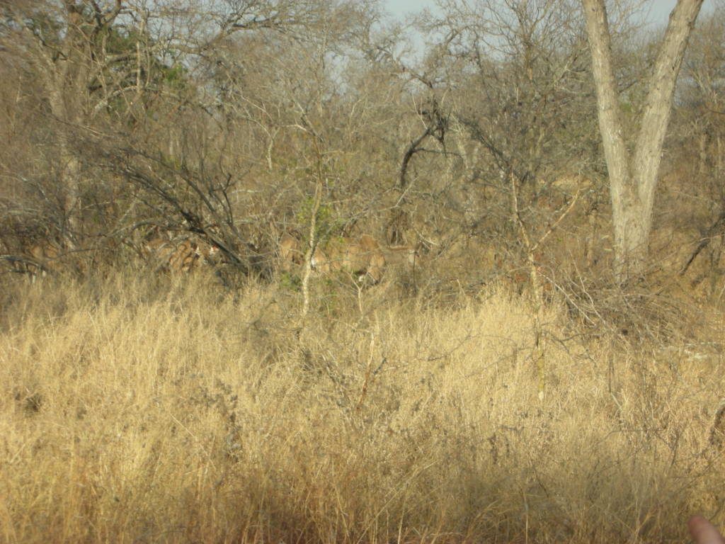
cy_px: 272
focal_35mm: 105
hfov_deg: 18.7
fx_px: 2199
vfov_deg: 14.1
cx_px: 362
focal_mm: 17.4
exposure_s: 1/164
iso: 50
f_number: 5.4
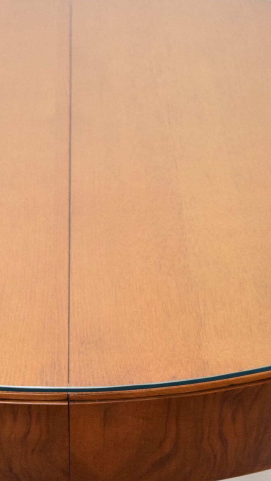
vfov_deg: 20.4
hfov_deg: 11.6
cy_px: 363
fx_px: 1328
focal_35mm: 104
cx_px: 70
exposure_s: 1/80
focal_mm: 26
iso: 1600
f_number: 4.5
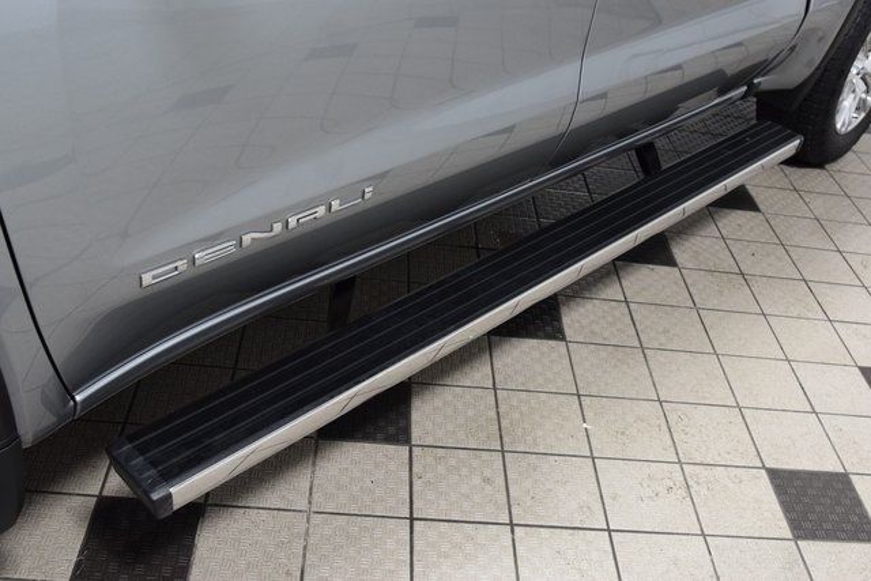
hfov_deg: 53.1
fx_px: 871
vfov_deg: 36.9
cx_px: 436
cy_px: 290
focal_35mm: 36
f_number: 4.5
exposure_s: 1/60
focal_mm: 24
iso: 1600
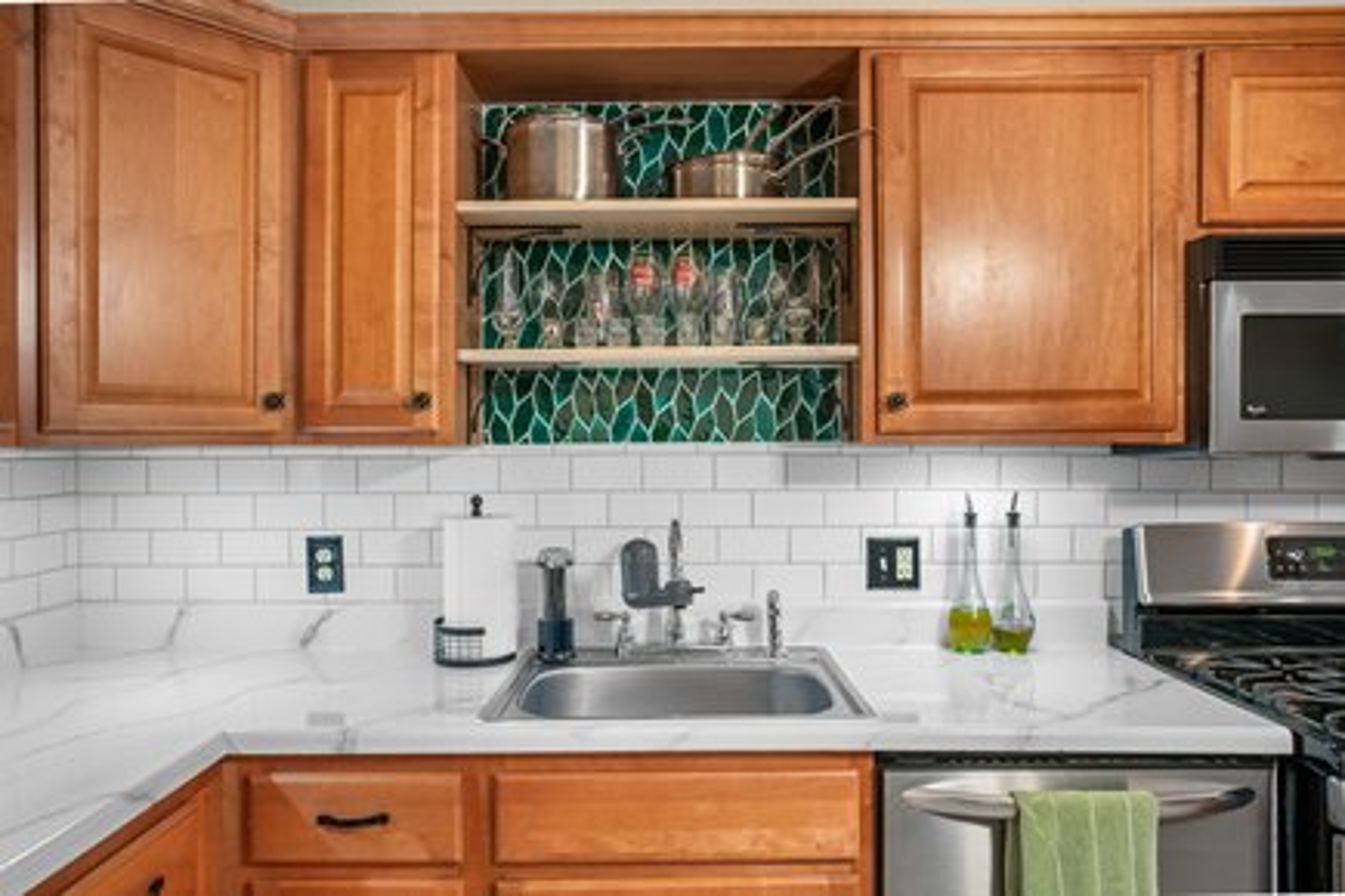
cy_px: 448
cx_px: 672
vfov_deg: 51.3
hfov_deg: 71.5
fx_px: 934
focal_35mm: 25
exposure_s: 1/2.5
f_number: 6.3
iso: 500
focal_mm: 25
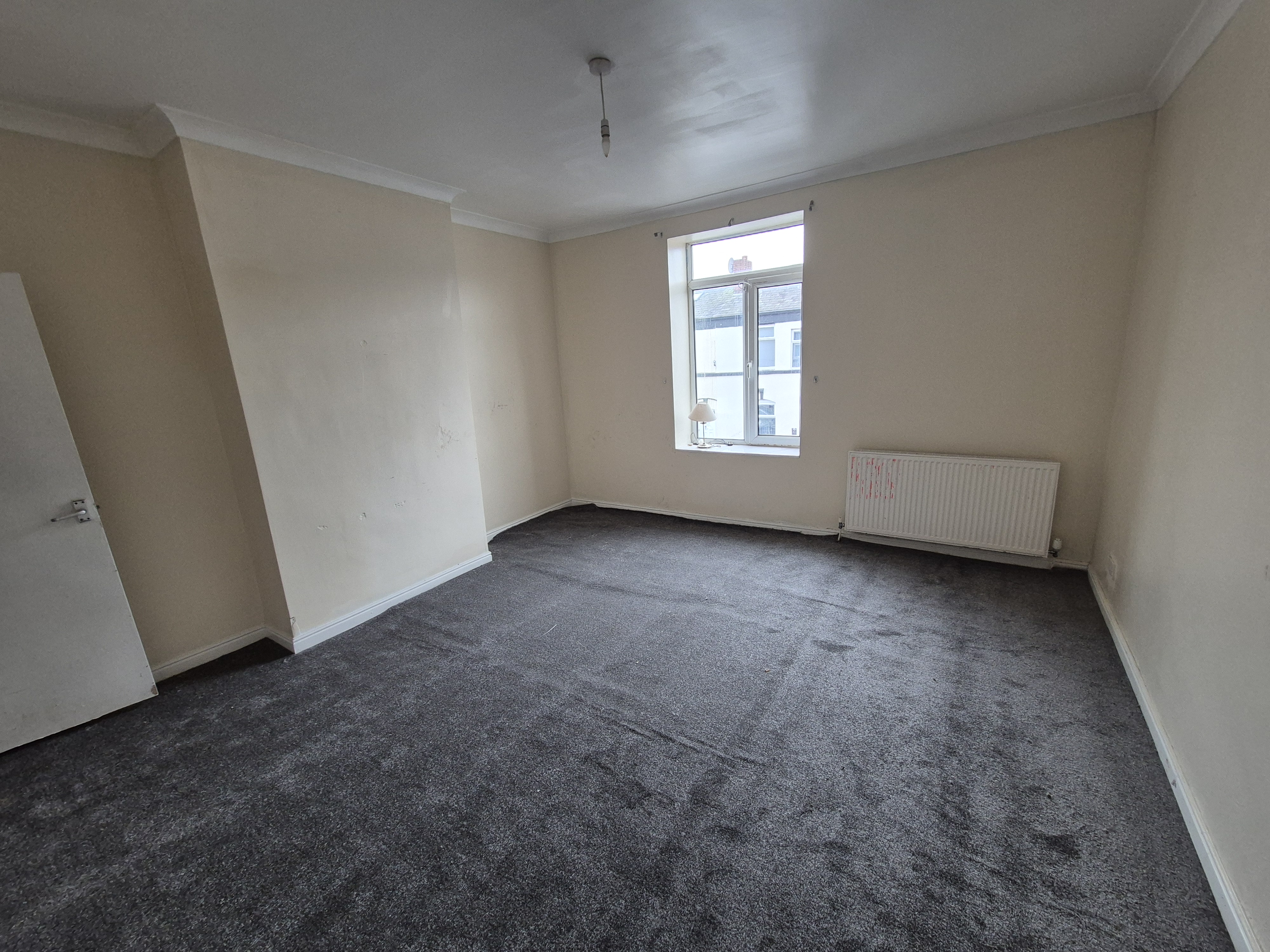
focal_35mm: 13
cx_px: 635
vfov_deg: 89.9
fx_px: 477
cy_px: 476
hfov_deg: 106.2
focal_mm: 2.2
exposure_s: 1/50
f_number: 2.2
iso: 320
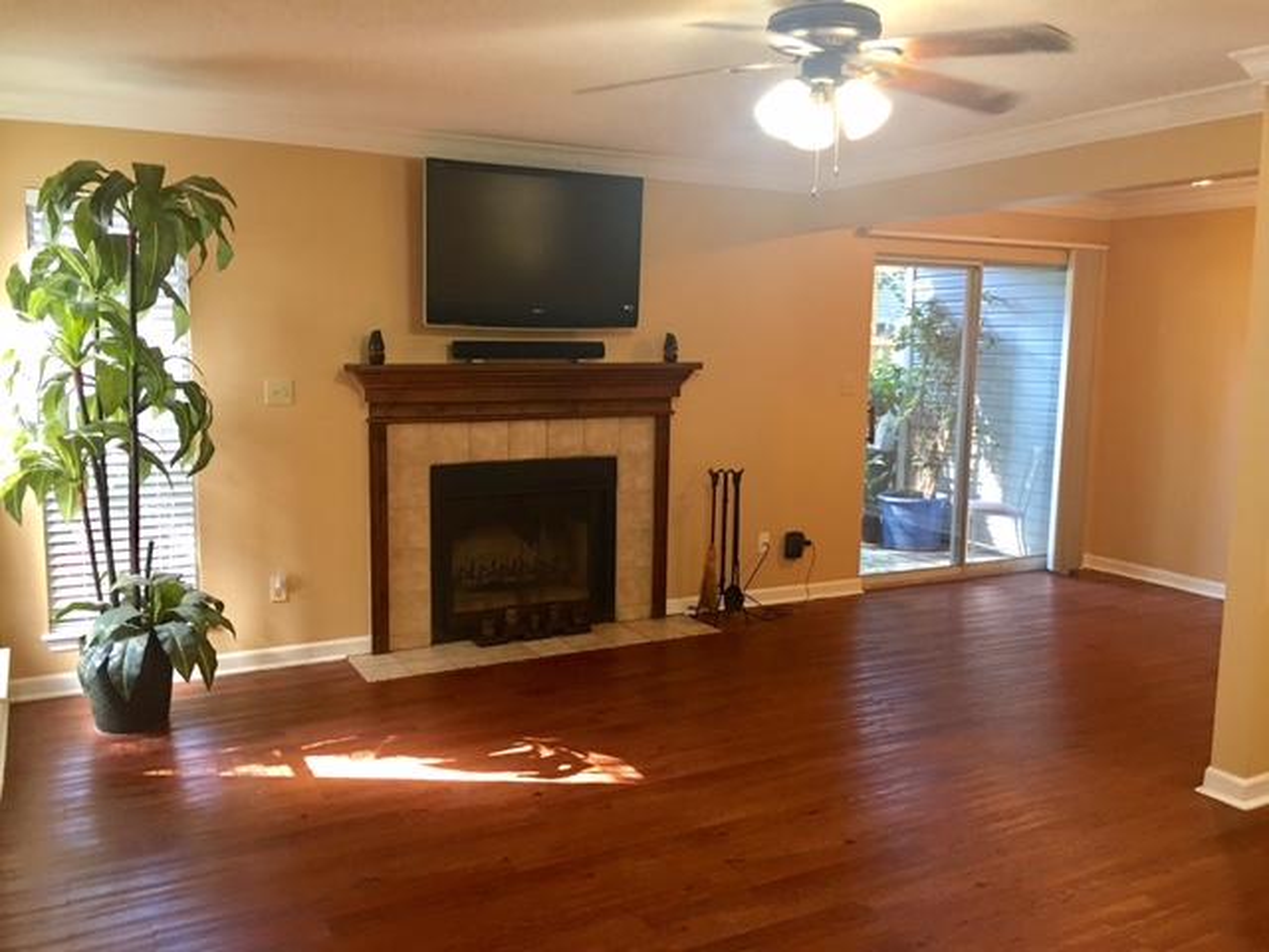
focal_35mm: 29
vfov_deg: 48.2
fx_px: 1063
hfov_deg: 61.7
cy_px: 476
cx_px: 634
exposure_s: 1/15
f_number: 2.2
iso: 80
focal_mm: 4.15
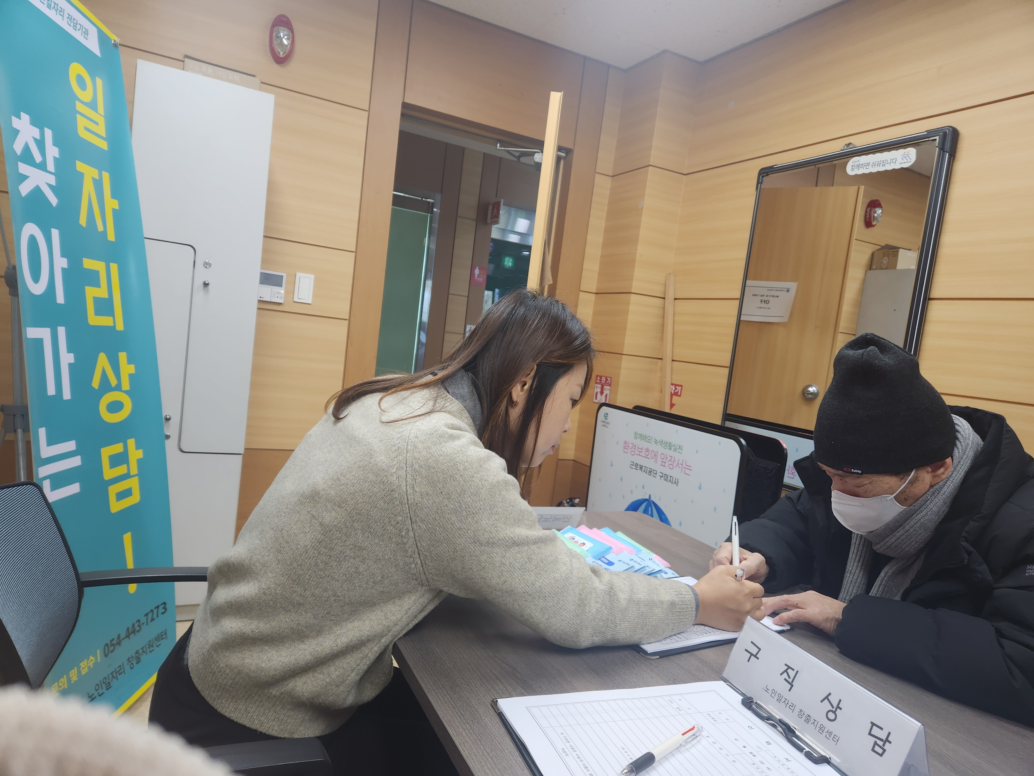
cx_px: 517
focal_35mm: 23
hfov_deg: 73.9
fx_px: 687
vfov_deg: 58.9
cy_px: 388
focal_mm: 5.4
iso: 100
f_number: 1.8
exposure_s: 1/120
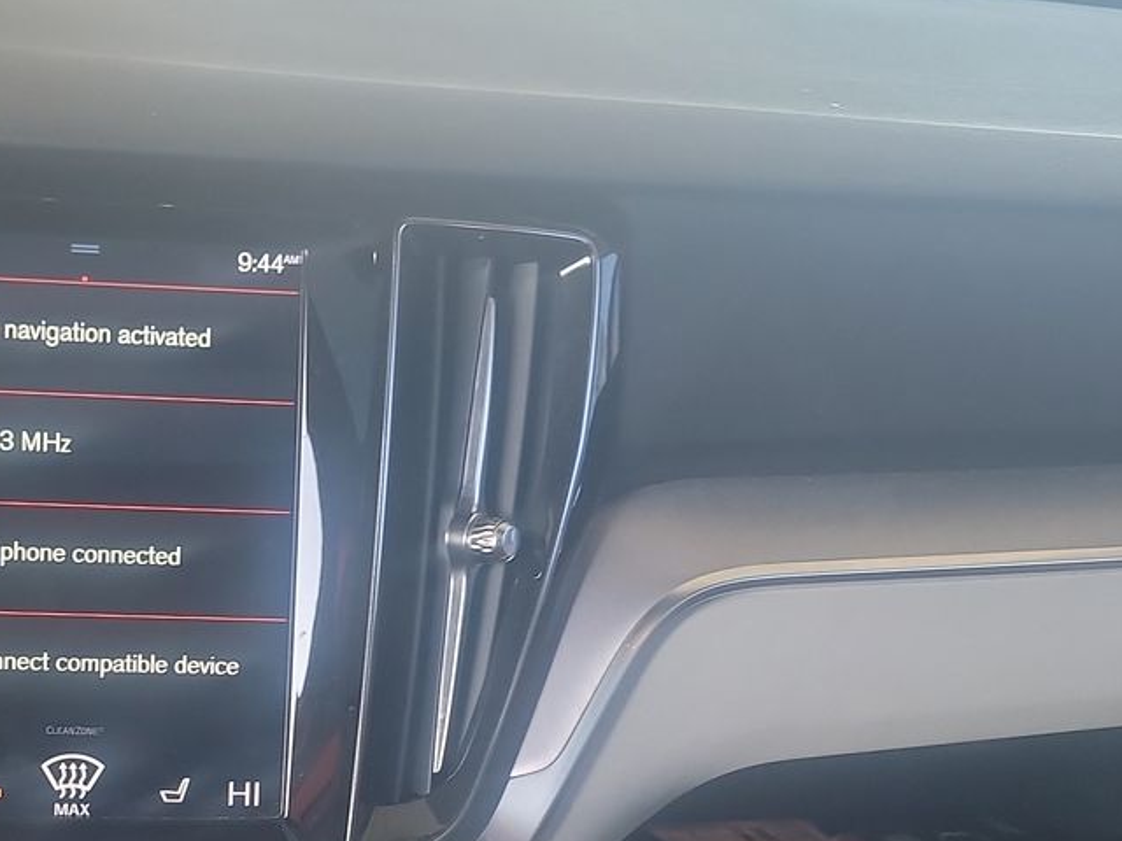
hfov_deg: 31.1
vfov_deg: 23.9
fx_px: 1945
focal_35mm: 60
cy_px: 704
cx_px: 177
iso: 278
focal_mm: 6.7
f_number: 1.8
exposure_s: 1/59
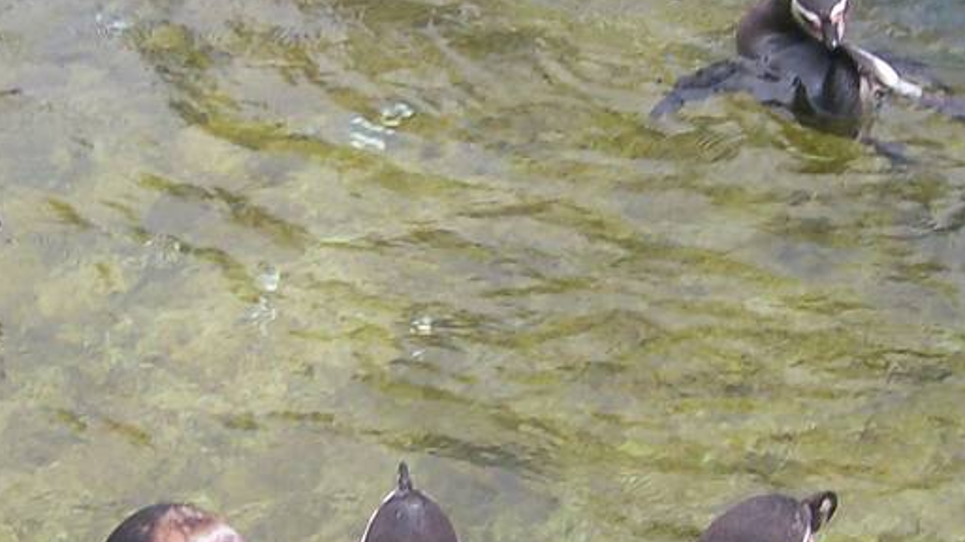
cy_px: 248
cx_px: 500
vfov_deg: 10.2
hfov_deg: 18.0
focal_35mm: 119
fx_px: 3044
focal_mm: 5.8
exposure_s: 1/139
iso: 80
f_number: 2.8
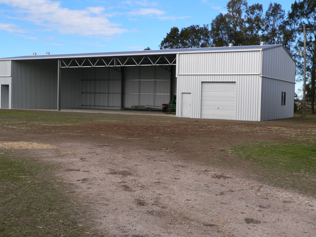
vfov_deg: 32.2
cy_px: 118
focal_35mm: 45
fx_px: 411
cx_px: 158
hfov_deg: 42.1
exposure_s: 1/500
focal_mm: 7.5
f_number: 4
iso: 80
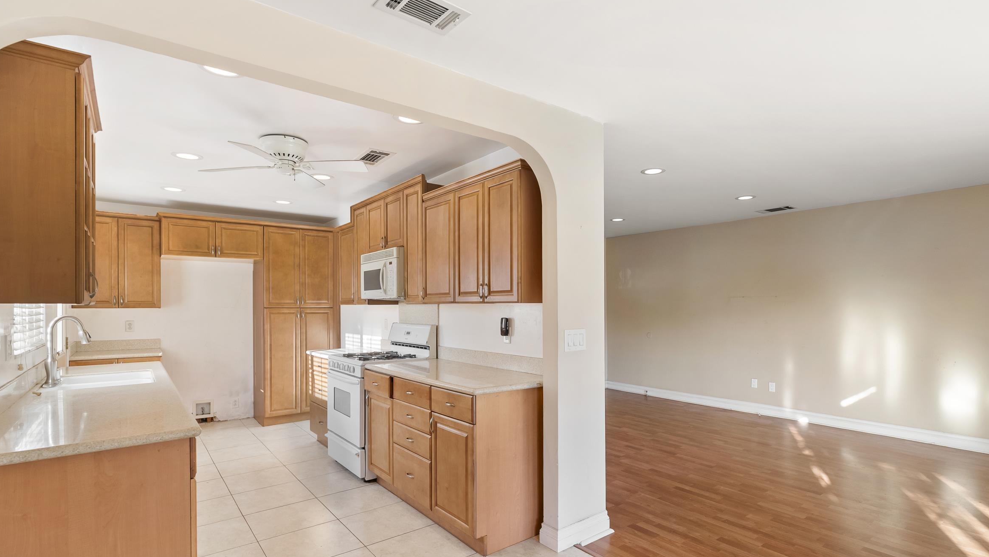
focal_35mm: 18
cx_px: 521
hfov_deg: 92.6
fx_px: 472
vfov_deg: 60.8
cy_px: 318
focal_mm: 16
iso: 500
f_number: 8
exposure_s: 1/10
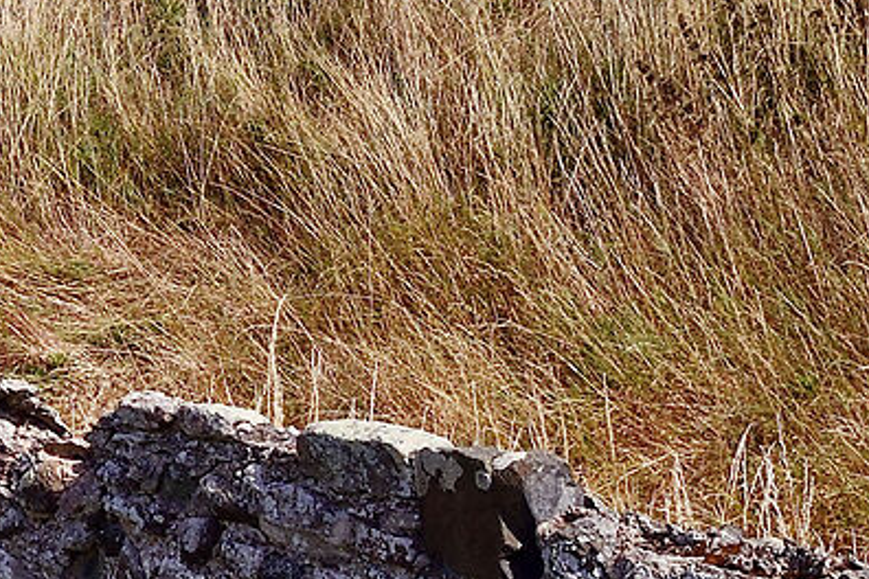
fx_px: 4538
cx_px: -1137
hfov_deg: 9.8
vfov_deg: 7.0
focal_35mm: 188
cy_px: -697
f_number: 5.6
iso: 100
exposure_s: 1/640
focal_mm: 31
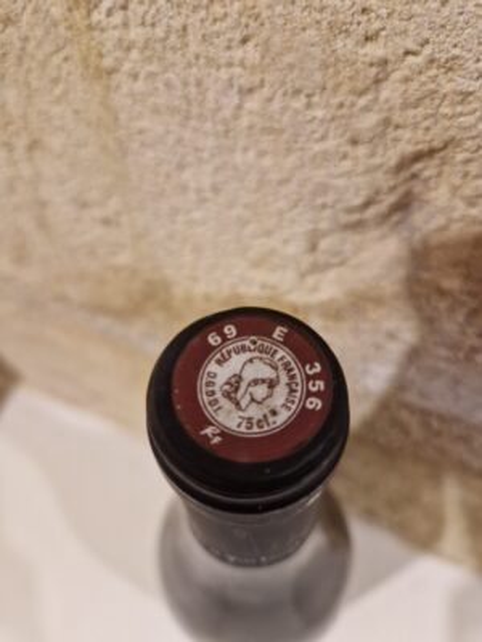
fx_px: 427
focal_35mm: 23
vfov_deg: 73.9
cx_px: 241
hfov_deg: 58.9
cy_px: 321
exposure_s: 1/100
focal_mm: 5.4
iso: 64
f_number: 1.8
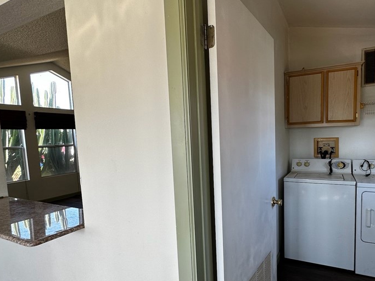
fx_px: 227
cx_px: 232
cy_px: 155
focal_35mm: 21
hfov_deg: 77.7
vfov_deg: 63.3
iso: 64
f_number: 2.2
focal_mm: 2.22
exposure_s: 1/121
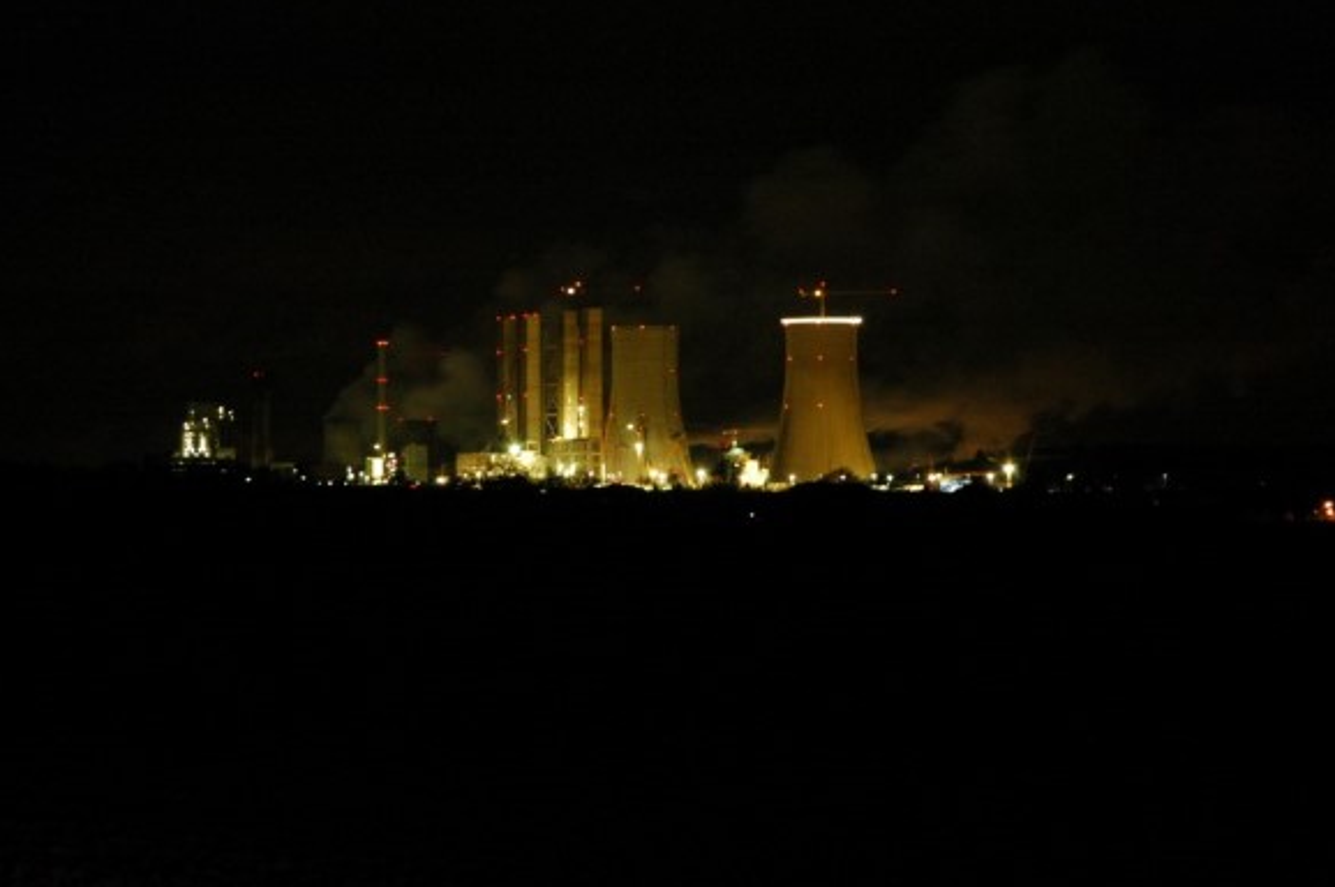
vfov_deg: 11.6
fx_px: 4371
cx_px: 619
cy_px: 397
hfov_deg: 17.4
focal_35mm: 118
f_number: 5.6
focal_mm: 70
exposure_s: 2
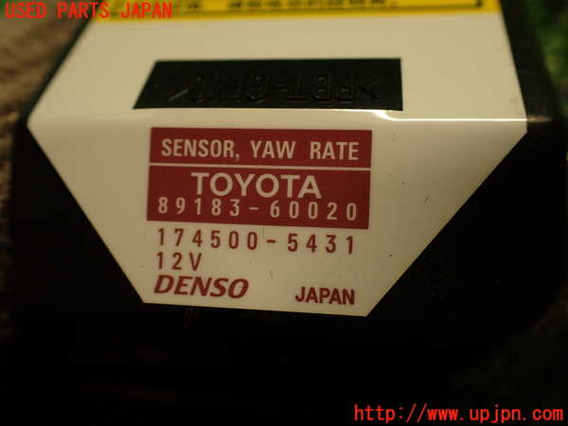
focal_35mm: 30
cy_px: 213
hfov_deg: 60.0
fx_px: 492
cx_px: 284
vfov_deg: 46.8
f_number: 2.3
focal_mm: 5.4
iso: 200
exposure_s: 1/40
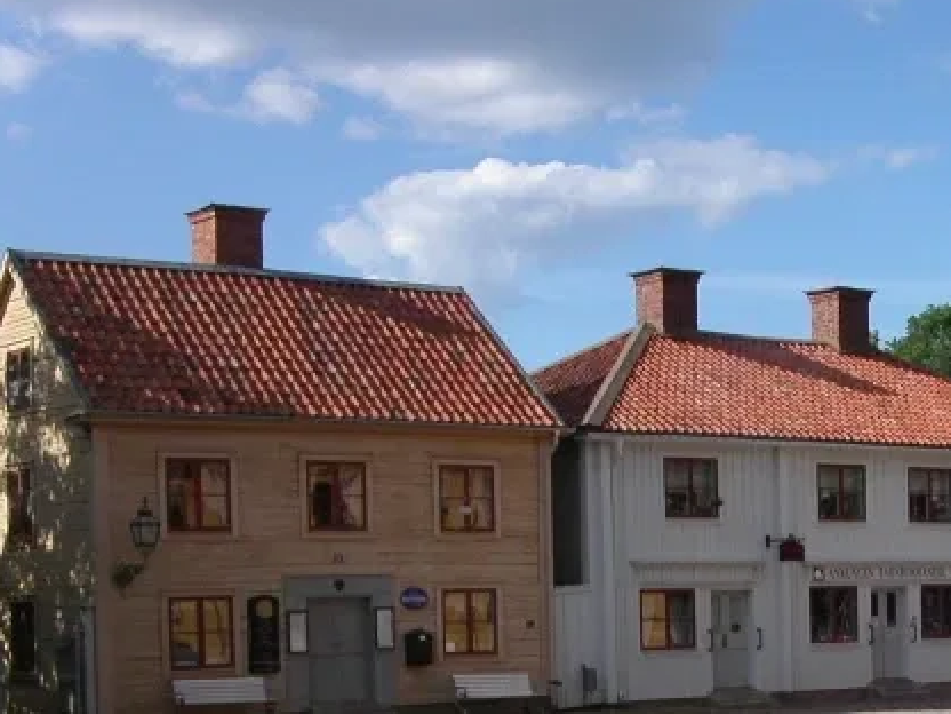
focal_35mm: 73
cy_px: 671
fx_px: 2006
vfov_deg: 19.7
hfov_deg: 25.7
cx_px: 876
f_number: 8
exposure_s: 1/350
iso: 100
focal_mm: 7.8
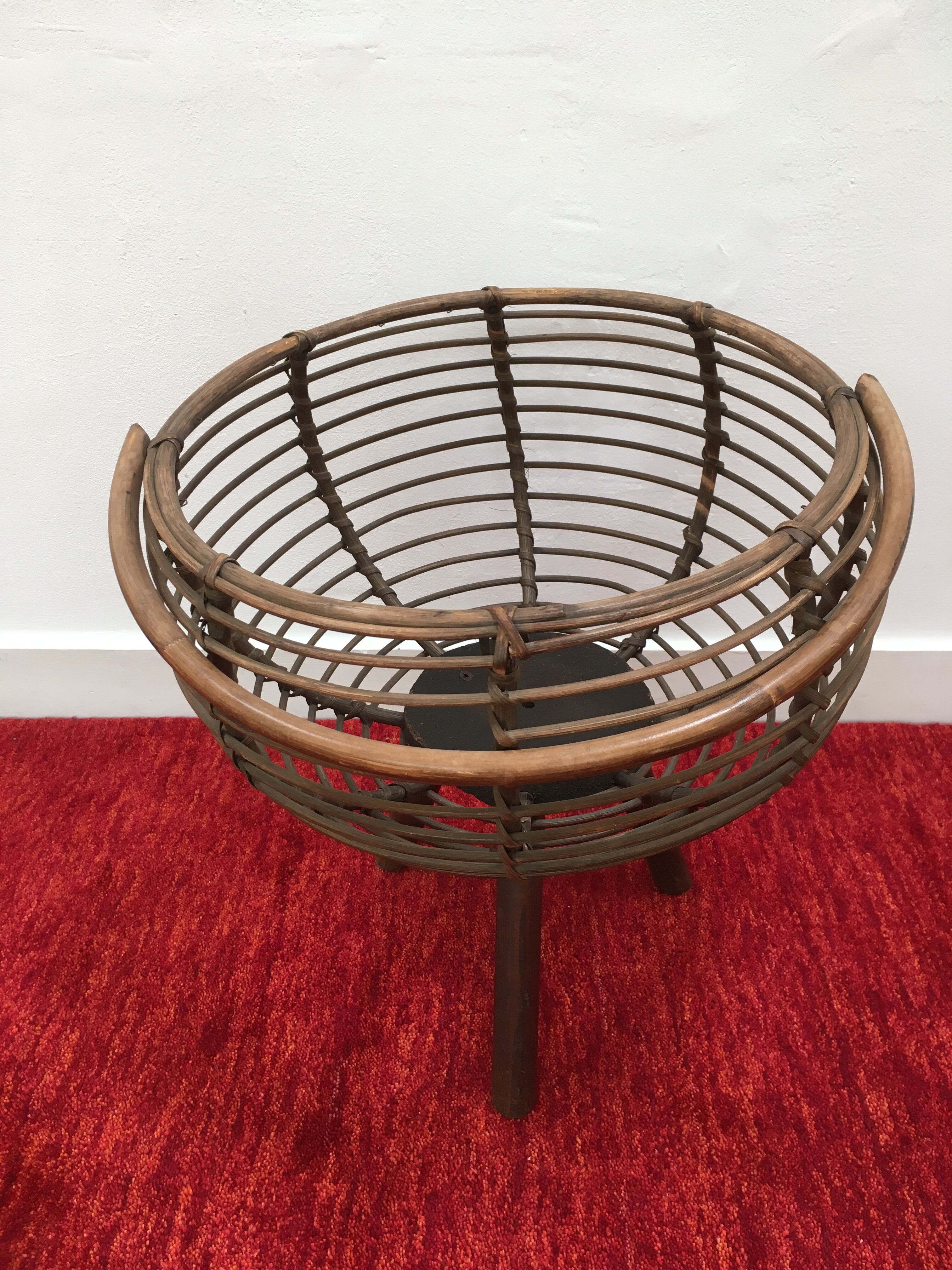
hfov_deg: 48.2
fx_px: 1063
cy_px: 635
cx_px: 476
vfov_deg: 61.7
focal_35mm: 29
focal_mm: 4.15
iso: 32
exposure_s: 1/33
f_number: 2.2
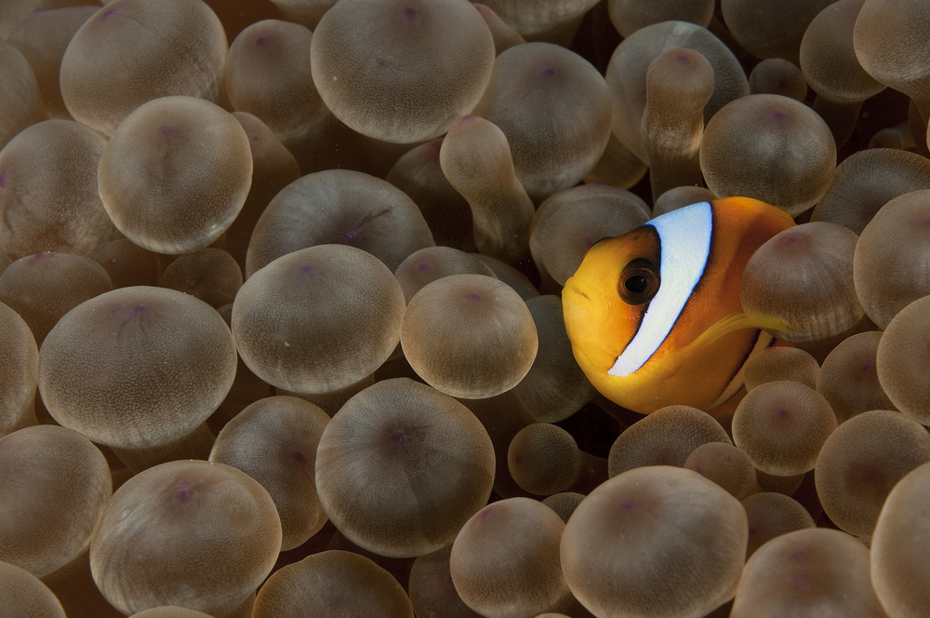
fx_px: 1935
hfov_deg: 27.0
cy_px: 309
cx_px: 465
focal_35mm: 75
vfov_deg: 18.1
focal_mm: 50
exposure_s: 1/100
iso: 200
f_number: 11
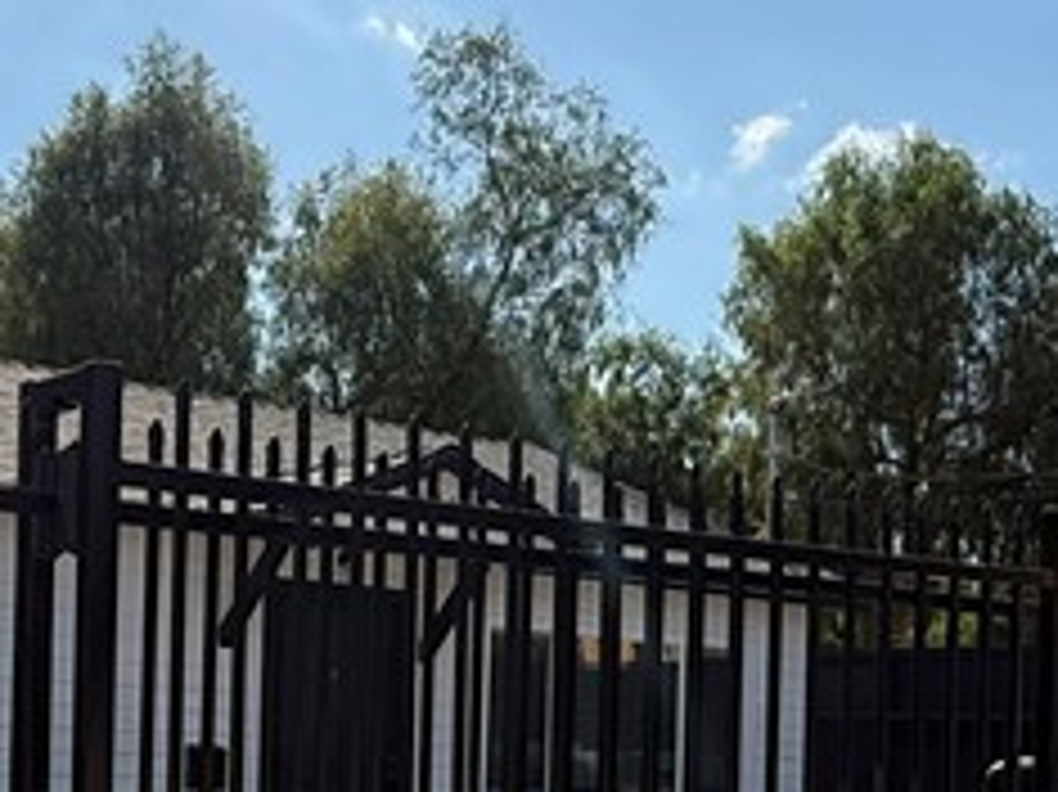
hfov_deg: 31.6
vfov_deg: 23.2
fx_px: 1863
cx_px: 432
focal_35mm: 61
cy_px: 756
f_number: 2.2
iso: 64
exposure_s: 1/2092
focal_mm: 2.22
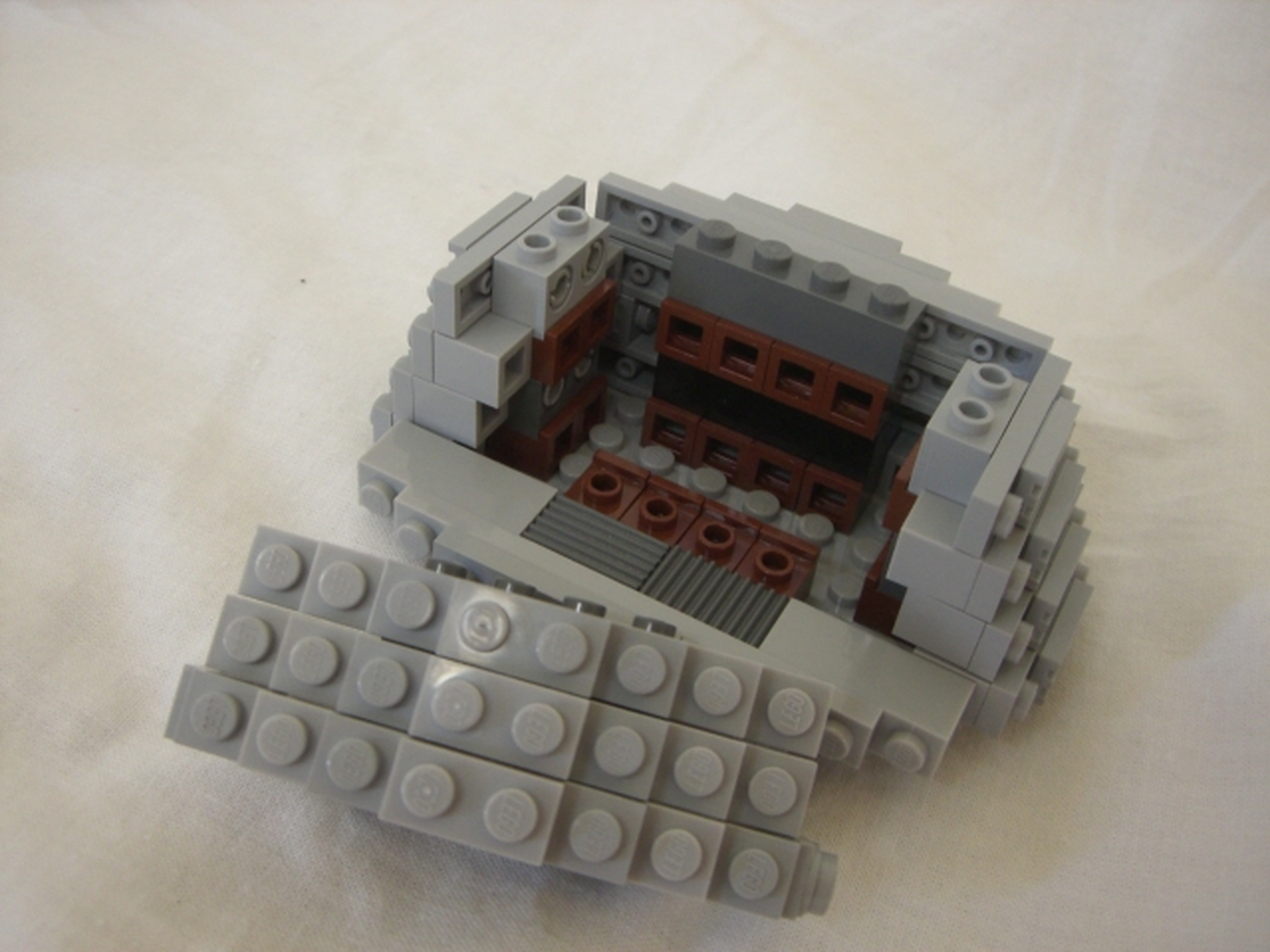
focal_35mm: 38
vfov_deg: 37.7
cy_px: 476
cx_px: 635
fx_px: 1394
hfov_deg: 49.0
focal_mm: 6.2
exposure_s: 1/15
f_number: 2.7
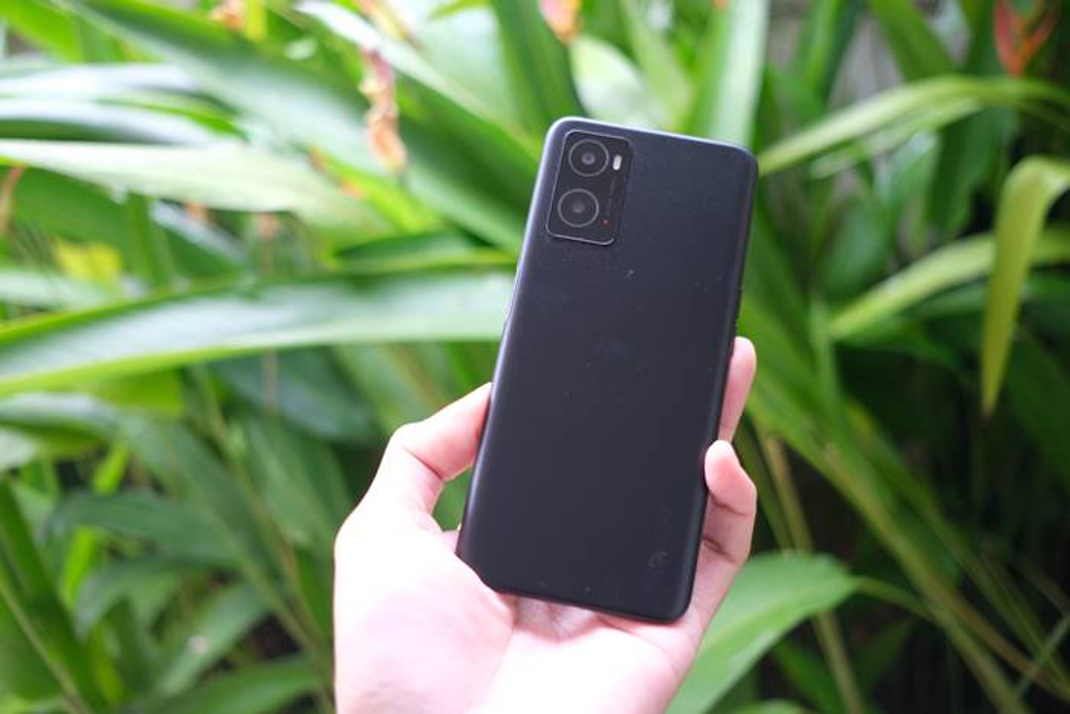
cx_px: 535
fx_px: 1040
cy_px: 357
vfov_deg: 37.9
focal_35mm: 35
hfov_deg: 54.4
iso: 800
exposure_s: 1/38
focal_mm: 23
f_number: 2
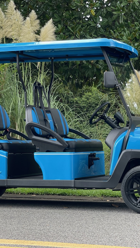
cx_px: 48
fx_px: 620
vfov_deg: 22.7
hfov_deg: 12.9
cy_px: 123
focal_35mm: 94
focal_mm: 7.5
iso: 40
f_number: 2.2
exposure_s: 1/121
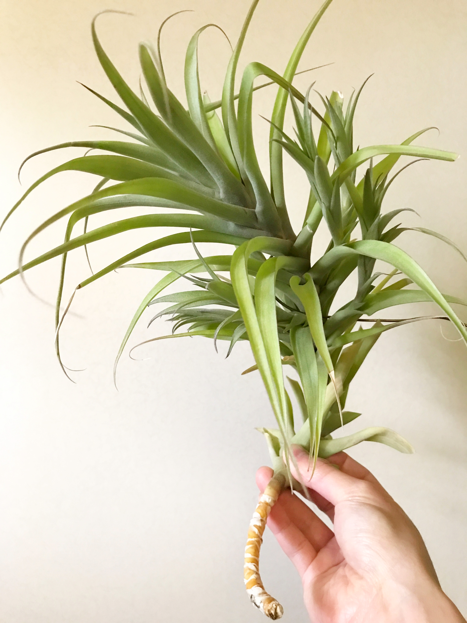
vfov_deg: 63.4
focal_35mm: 28
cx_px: 234
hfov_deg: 49.7
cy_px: 312
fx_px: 504
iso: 100
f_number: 1.8
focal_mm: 3.99
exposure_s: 1/11
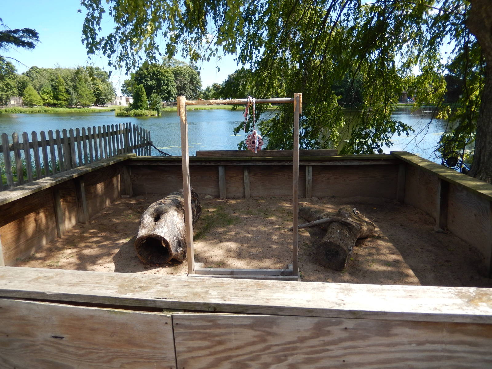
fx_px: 355
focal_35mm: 25
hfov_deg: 69.4
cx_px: 246
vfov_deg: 54.9
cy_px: 184
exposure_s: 1/500
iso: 125
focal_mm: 4.5
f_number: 3.4
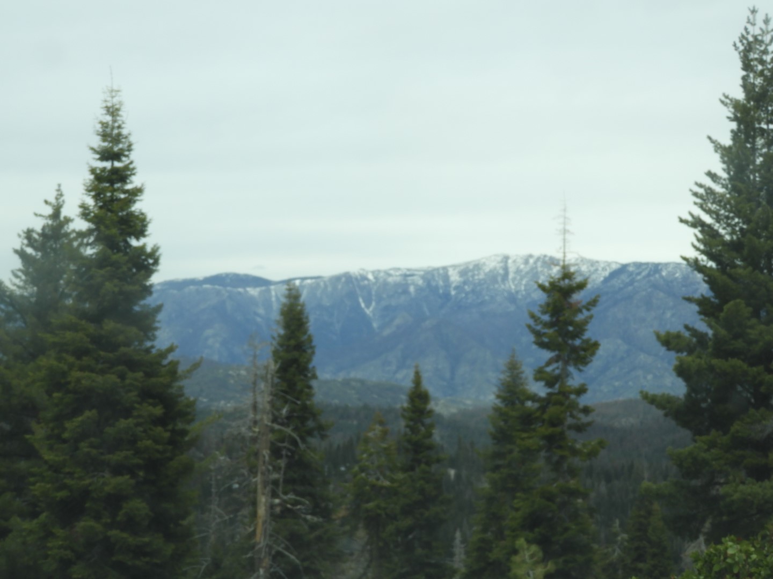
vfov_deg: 21.0
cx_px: 386
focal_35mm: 70
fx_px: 1563
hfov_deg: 27.8
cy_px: 290
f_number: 4.5
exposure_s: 1/800
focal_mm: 12.5
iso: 100
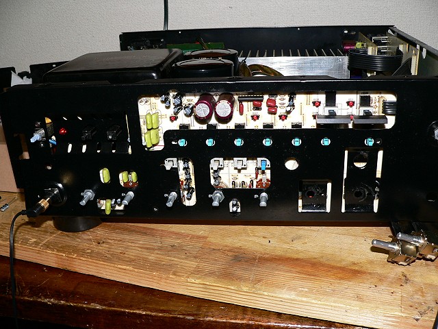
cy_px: 164
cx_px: 219
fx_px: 456
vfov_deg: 39.7
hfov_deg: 51.4
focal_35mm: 36
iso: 100
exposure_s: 1/60
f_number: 2.8
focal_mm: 6
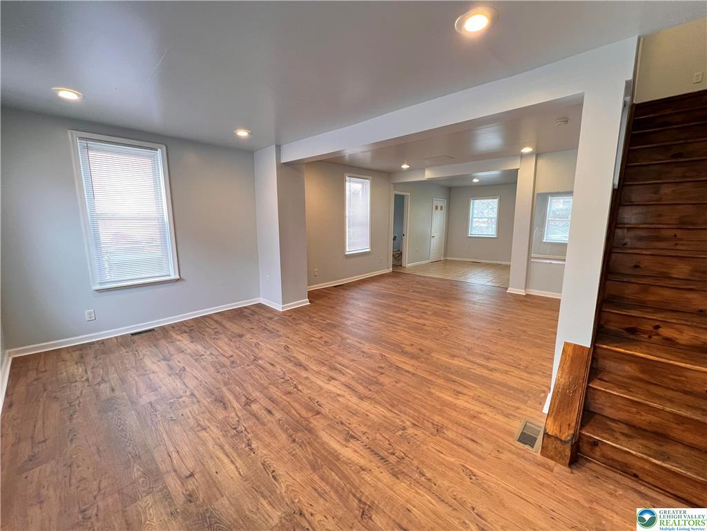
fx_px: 266
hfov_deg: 106.2
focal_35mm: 13
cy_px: 266
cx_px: 354
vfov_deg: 89.9
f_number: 1.8
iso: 320
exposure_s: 1/60
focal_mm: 1.57
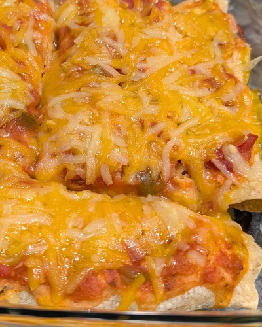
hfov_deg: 30.8
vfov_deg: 38.6
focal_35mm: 48
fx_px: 465
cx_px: 60
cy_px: 125
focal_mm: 6.9
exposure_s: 1/23.8
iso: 137
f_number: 1.68
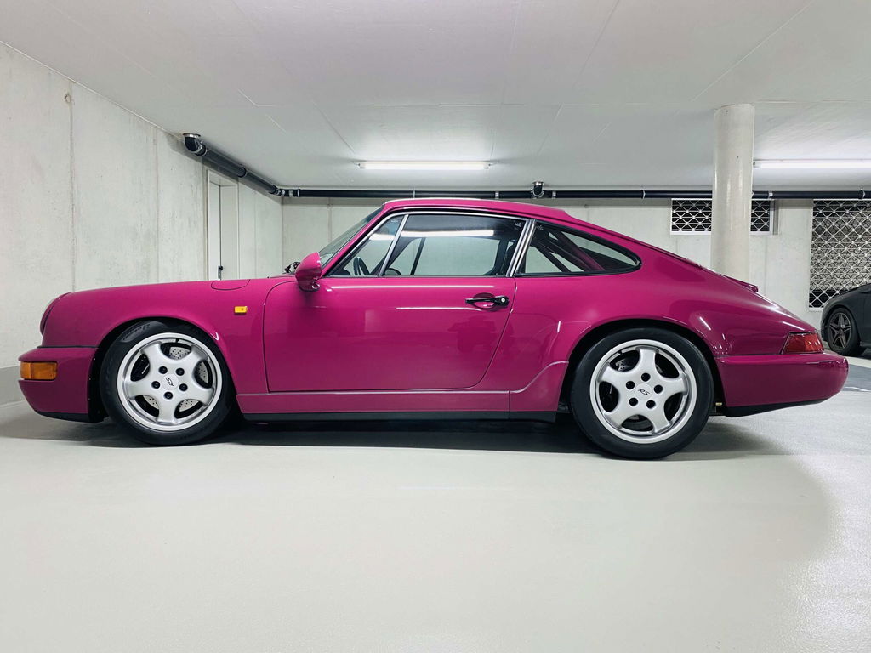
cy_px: 326
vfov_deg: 53.1
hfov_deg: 67.3
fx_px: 654
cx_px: 436
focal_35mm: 26
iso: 125
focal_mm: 4.25
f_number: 1.8
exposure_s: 1/50
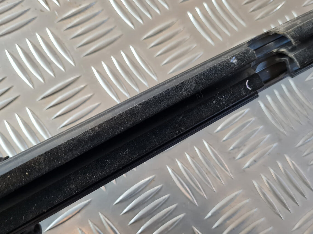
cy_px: 128
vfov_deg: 44.1
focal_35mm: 32
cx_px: 141
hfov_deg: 56.7
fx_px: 289
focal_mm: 5.4
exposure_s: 1/100
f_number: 1.8
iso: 200
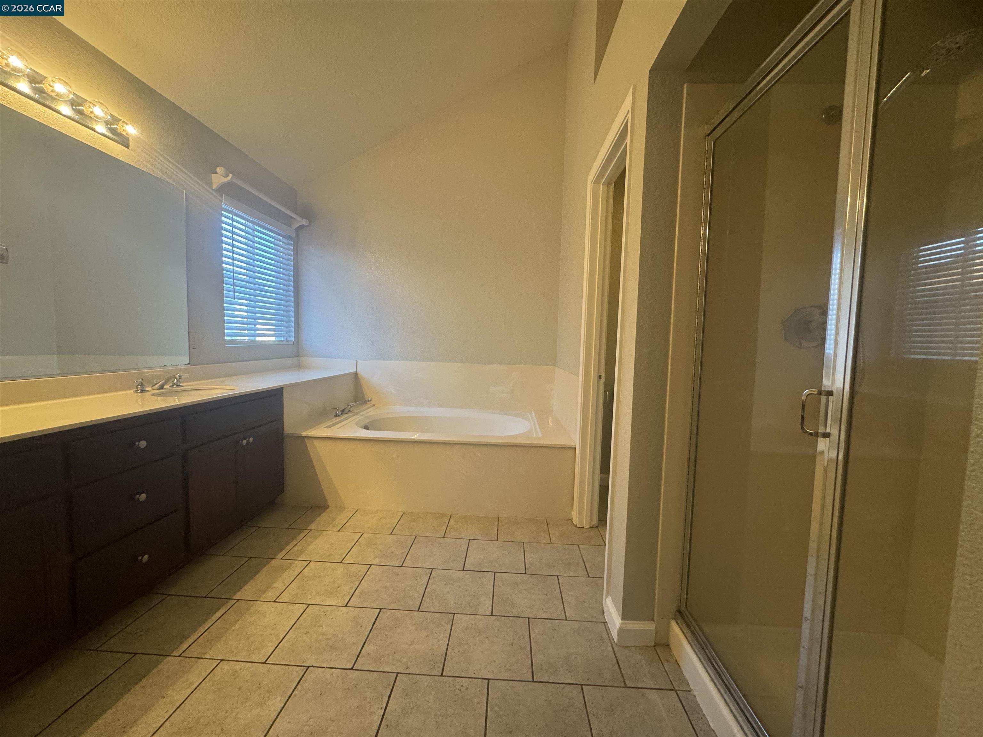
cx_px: 492
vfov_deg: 85.7
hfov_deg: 102.1
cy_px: 368
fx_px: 398
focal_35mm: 14
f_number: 2.2
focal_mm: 2.22
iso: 200
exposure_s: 1/60
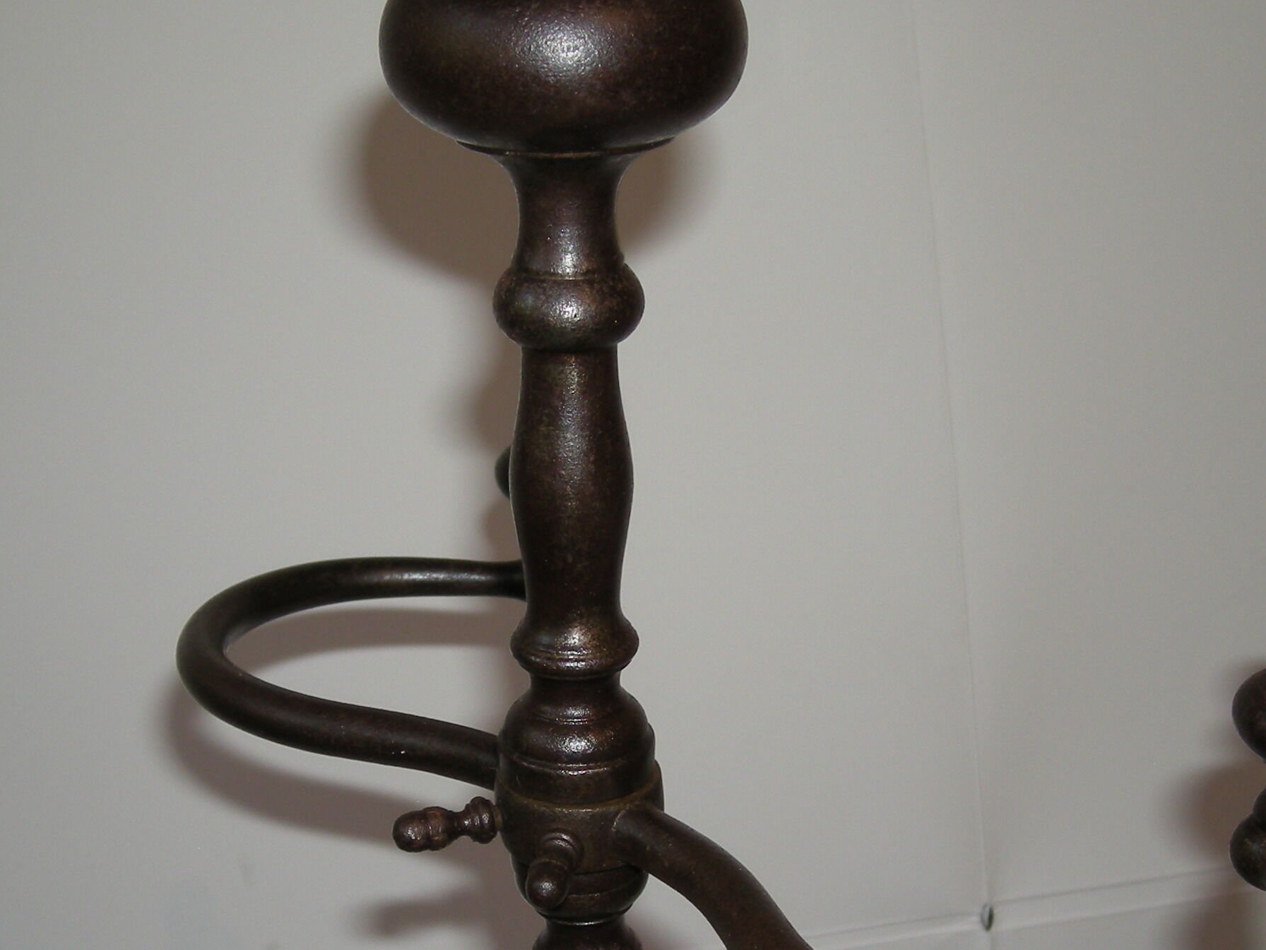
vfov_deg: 24.3
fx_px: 2194
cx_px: 577
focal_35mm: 60
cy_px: 632
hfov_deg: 32.2
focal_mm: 5.7
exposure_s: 1/57.5
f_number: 2.8
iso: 50
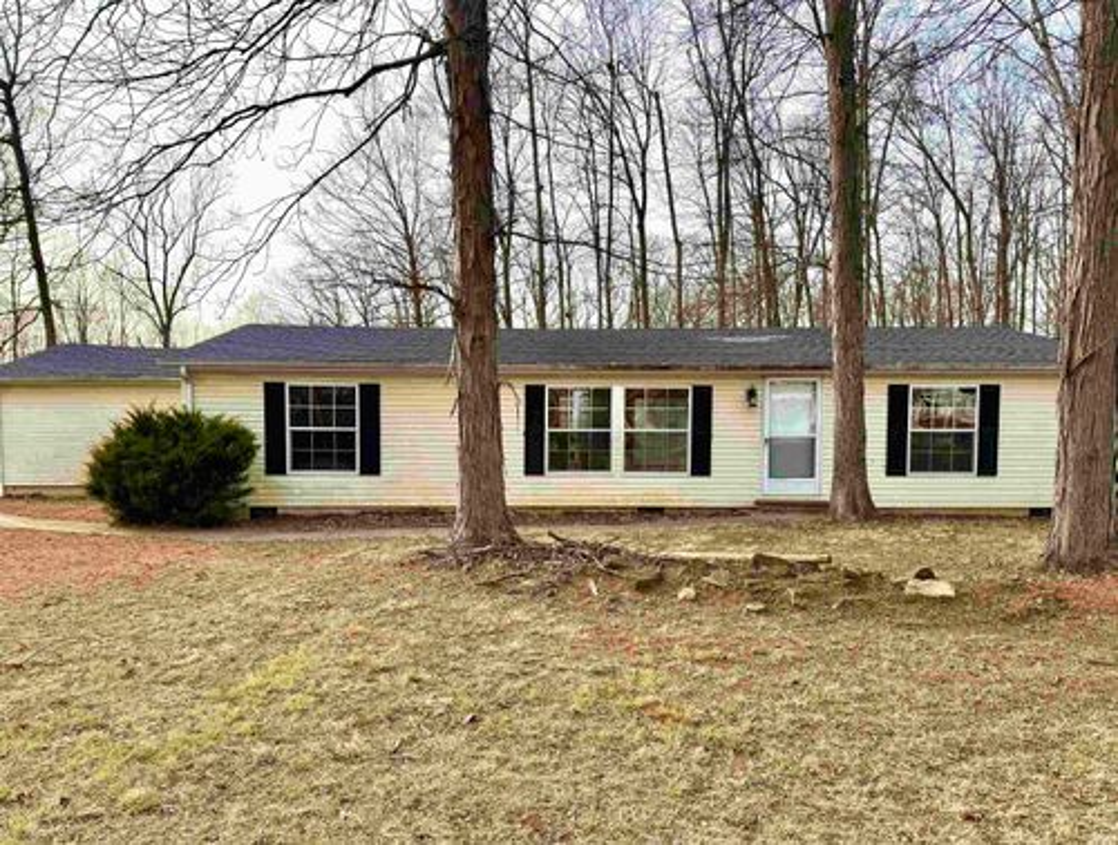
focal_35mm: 24
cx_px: 559
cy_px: 422
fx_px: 777
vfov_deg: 57.1
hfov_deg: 71.4
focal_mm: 6.76
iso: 100
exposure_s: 1/2370
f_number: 1.78
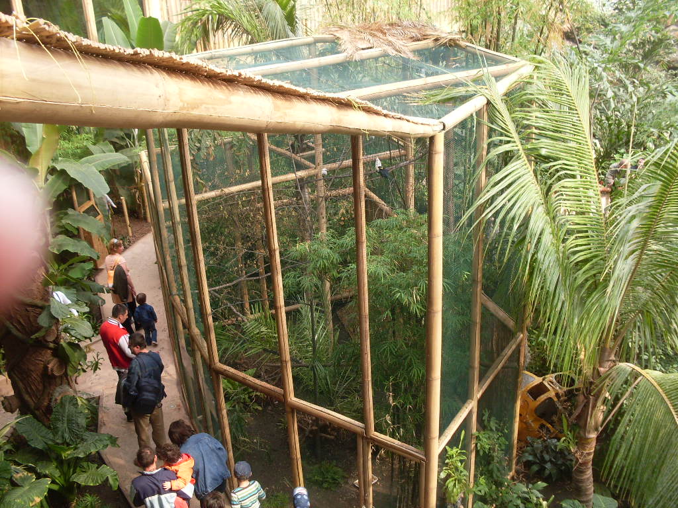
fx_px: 744
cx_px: 339
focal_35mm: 38
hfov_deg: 49.0
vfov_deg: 37.7
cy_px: 254
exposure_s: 1/90
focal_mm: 6.3
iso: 100
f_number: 2.8
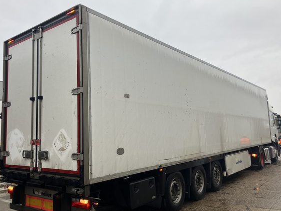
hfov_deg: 56.7
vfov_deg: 44.1
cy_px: 98
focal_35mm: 32
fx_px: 260
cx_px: 124
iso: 32
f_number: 1.8
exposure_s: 1/284
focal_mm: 3.99
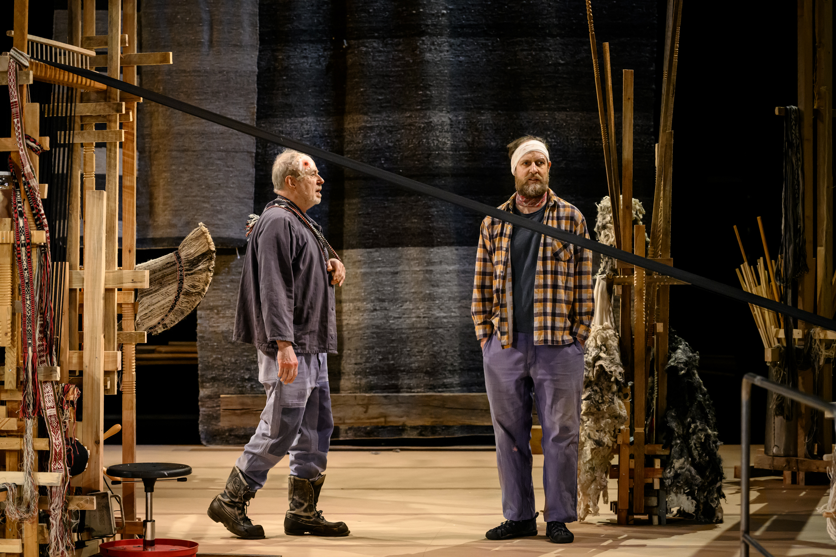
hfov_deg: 23.9
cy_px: 278
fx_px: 1974
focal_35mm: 85
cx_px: 418
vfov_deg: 16.1
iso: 5000
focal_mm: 85
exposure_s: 1/250
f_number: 4
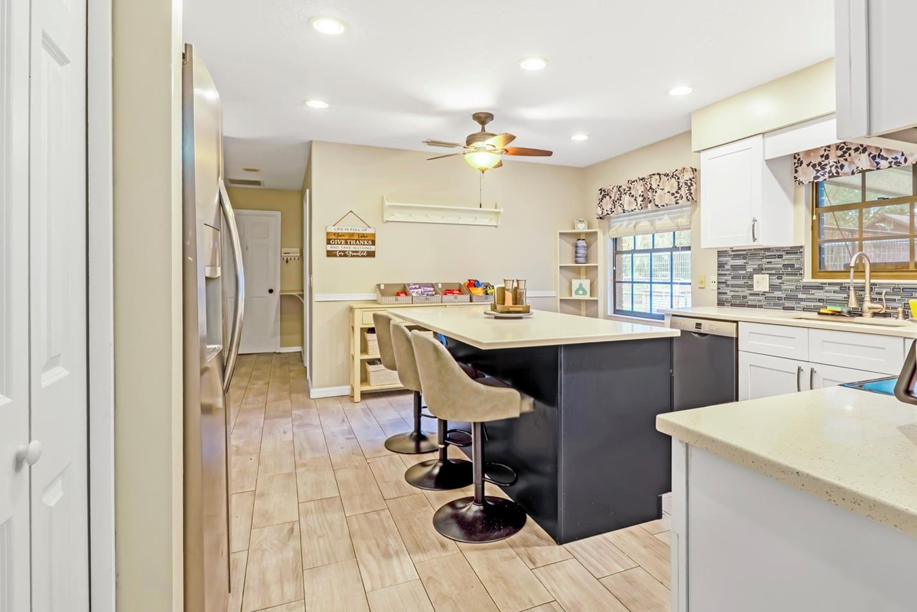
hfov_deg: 88.0
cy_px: 273
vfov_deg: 65.6
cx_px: 505
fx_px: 473
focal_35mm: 19
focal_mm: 11
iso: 250
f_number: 9
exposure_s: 1/80
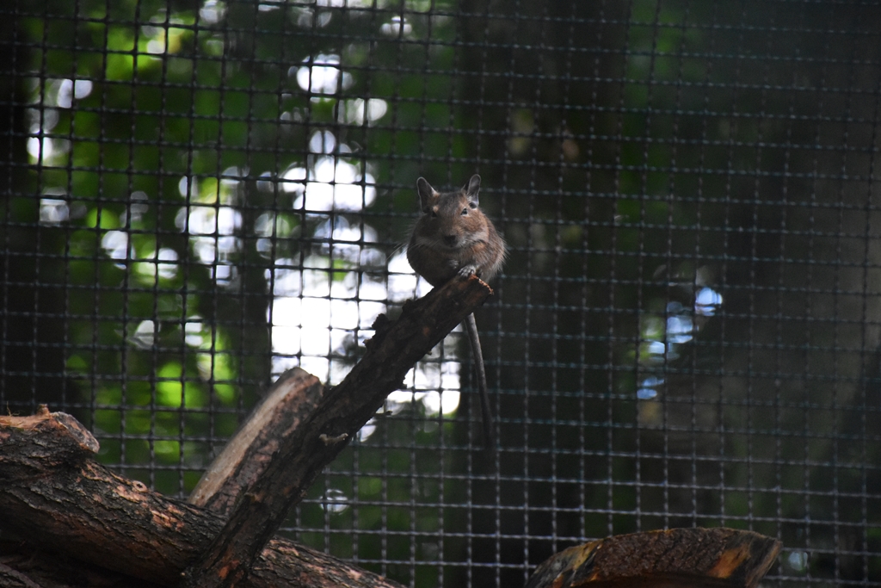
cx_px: 440
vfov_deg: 6.5
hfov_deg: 9.8
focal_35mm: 210
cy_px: 294
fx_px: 5140
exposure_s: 1/500
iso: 5000
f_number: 5.6
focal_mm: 140
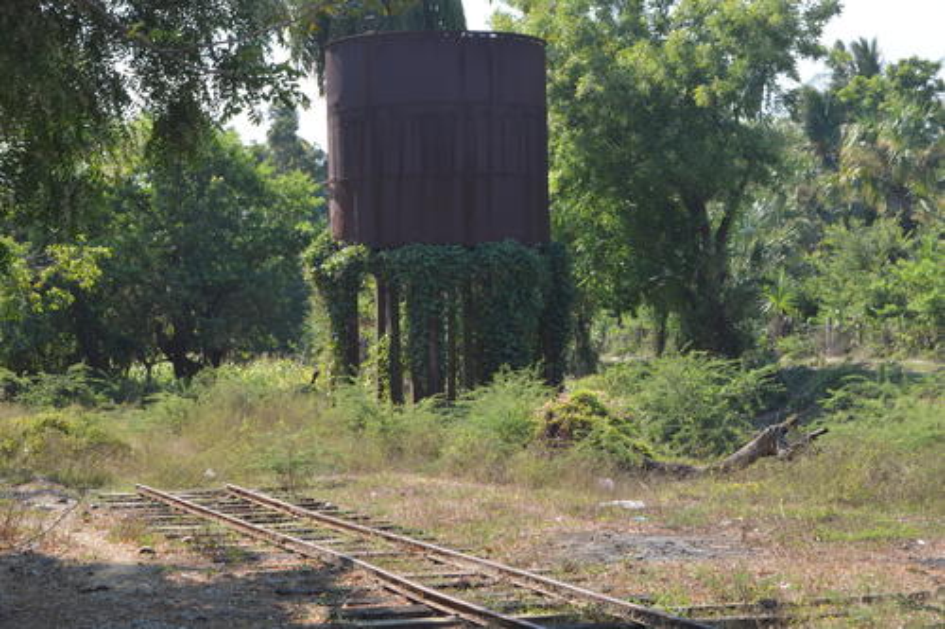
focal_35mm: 82
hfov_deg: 24.6
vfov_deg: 16.5
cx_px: 472
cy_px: 314
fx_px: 2165
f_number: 9
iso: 200
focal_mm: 55
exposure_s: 1/125
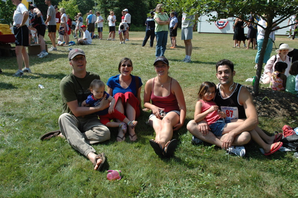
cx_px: 149
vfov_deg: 39.9
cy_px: 99
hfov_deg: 57.3
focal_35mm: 33
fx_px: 273
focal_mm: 22
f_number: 9
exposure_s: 1/250
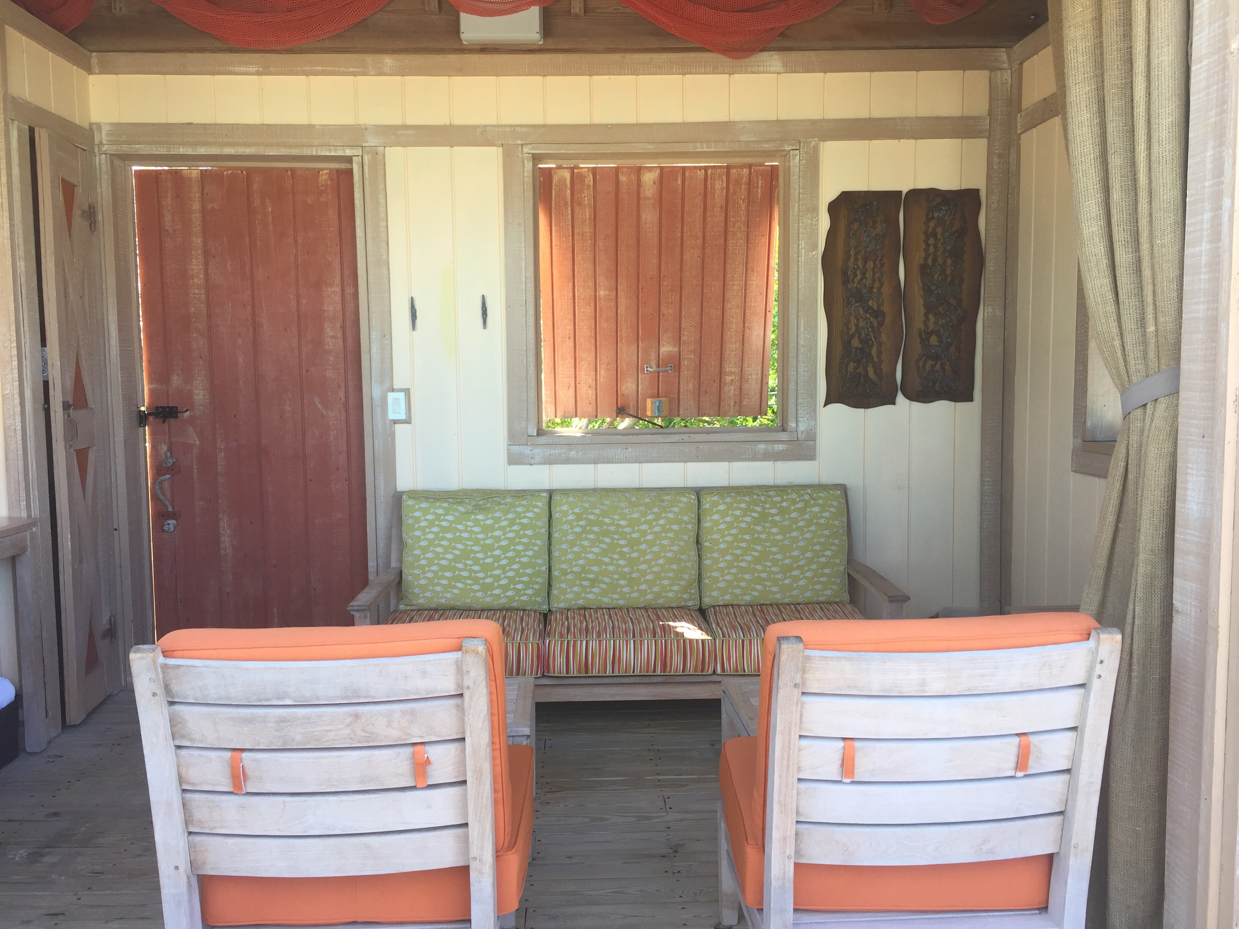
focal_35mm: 29
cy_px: 464
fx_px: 1038
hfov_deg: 61.7
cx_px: 620
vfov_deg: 48.2
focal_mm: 4.15
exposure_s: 1/120
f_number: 2.2
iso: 40
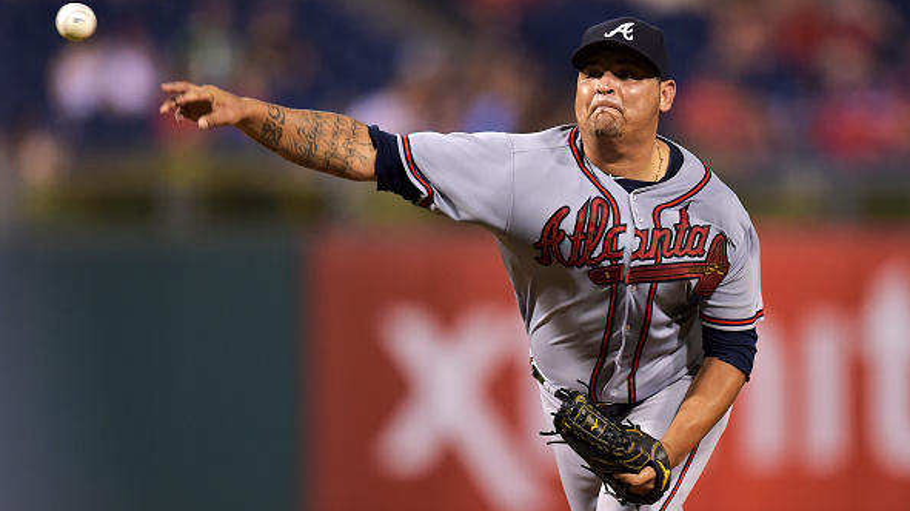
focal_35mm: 421
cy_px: 252
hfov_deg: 5.1
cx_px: 456
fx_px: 10155
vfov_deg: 2.9
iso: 2000
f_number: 2.8
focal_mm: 400
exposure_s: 1/1600
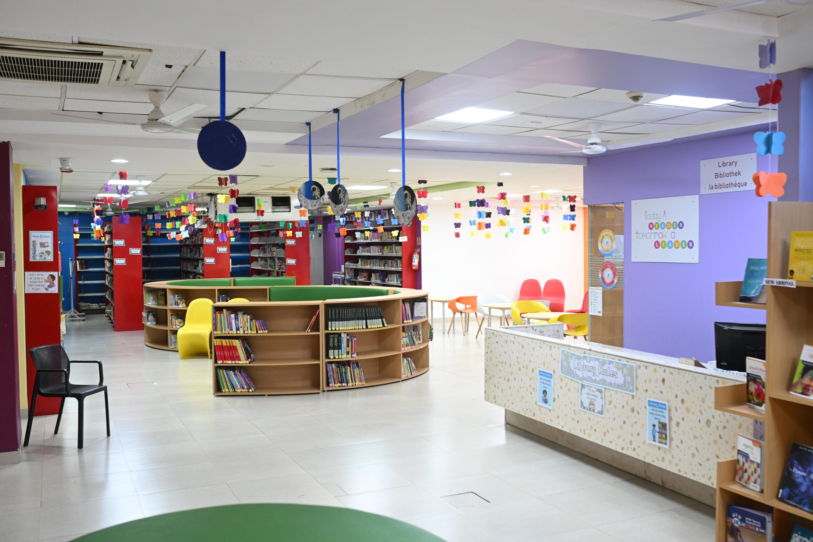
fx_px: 790
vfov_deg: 37.9
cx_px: 406
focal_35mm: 35
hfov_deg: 54.4
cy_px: 271
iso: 1250
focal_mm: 35
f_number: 4.5
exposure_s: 1/80
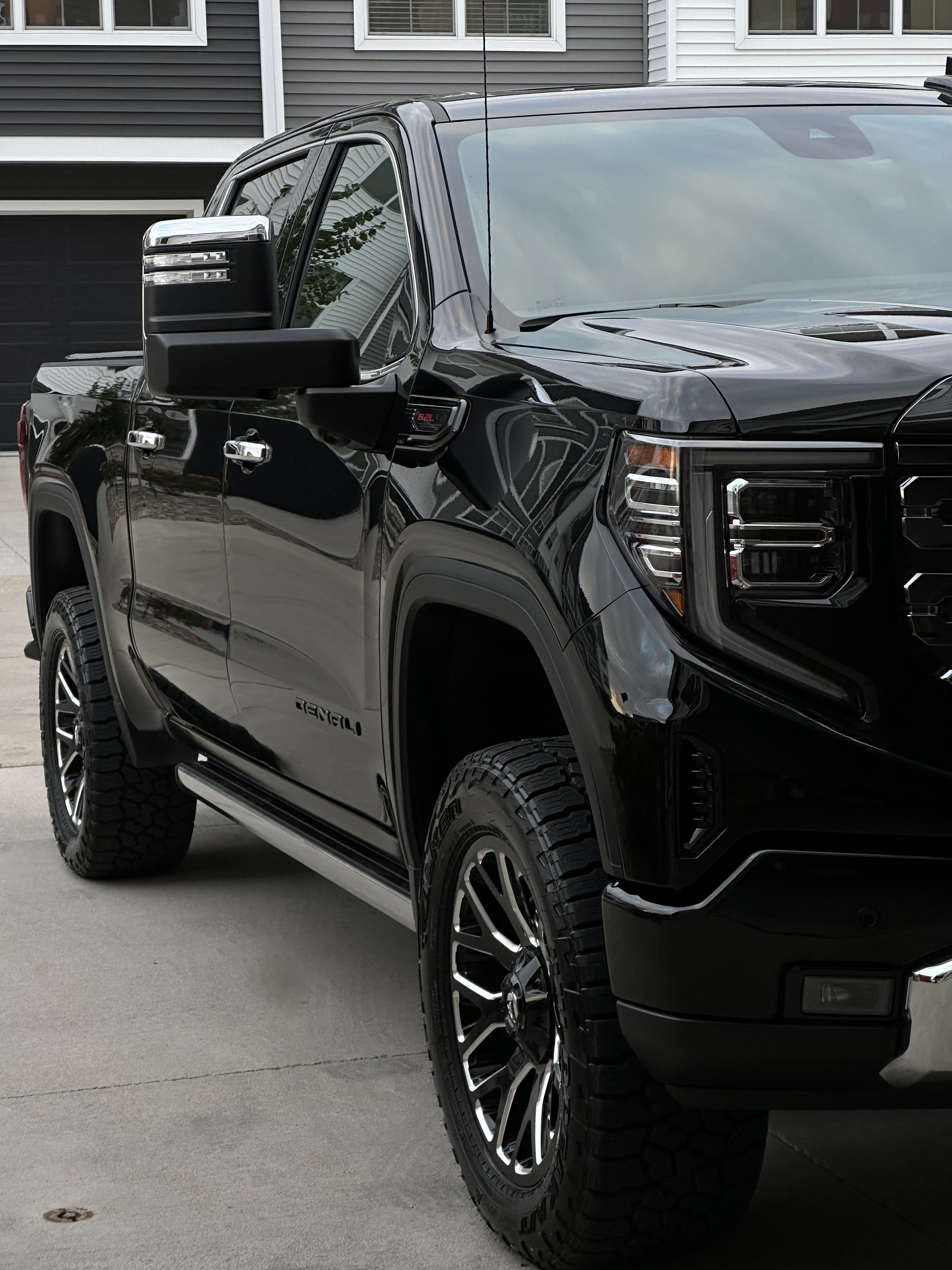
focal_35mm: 77
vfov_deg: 25.3
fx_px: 2824
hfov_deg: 19.1
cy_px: 635
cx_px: 476
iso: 80
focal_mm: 9
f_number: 2.8
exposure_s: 1/99
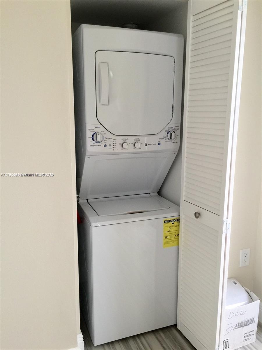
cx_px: 131
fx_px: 293
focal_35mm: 29
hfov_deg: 48.2
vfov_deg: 61.7
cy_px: 175
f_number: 2.2
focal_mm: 4.15
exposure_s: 1/30
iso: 40
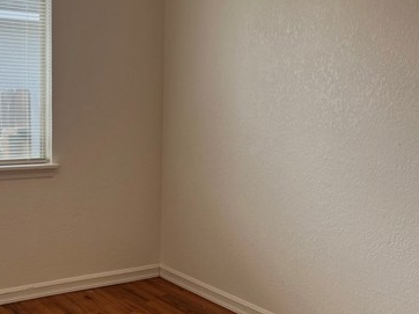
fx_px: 556
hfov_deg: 39.6
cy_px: 156
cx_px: 81
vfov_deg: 31.5
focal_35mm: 46
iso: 40
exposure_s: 1/120
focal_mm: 5.1
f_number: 1.6
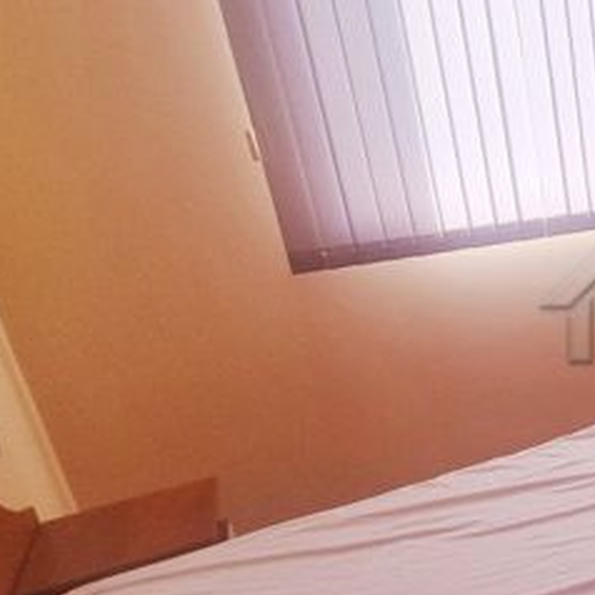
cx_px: 794
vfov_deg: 48.4
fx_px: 661
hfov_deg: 33.5
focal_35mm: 34
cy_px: 318
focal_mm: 2.2
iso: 50
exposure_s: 1/140
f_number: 2.2
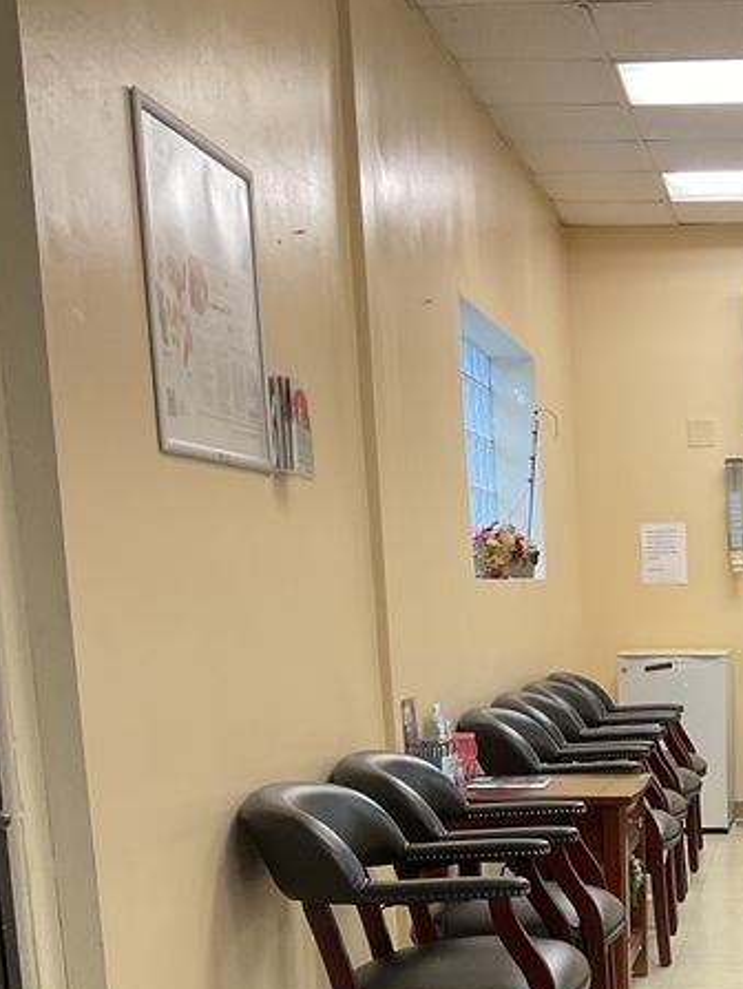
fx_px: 2000
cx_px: 770
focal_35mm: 70
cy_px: 1047
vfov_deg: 26.0
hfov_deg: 20.3
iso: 64
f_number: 1.8
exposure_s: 1/60
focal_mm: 3
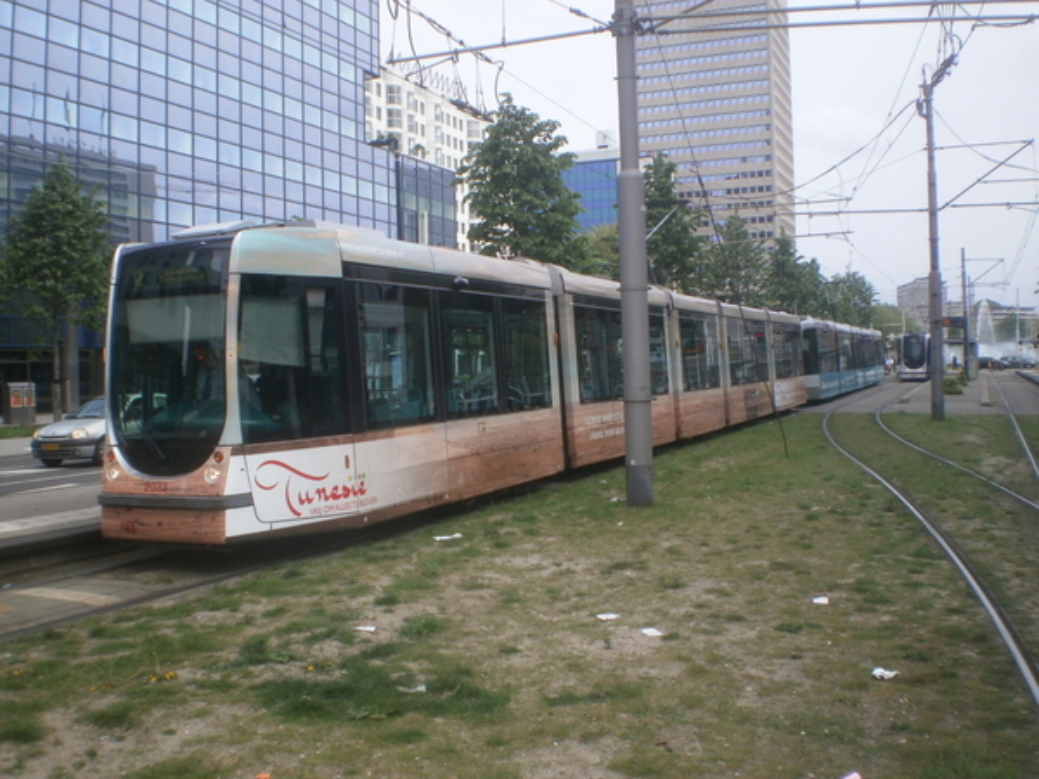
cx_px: 520
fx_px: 1081
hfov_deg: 51.4
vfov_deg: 39.7
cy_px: 390
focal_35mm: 36
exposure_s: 1/400
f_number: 4.6
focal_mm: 6.3
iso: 100
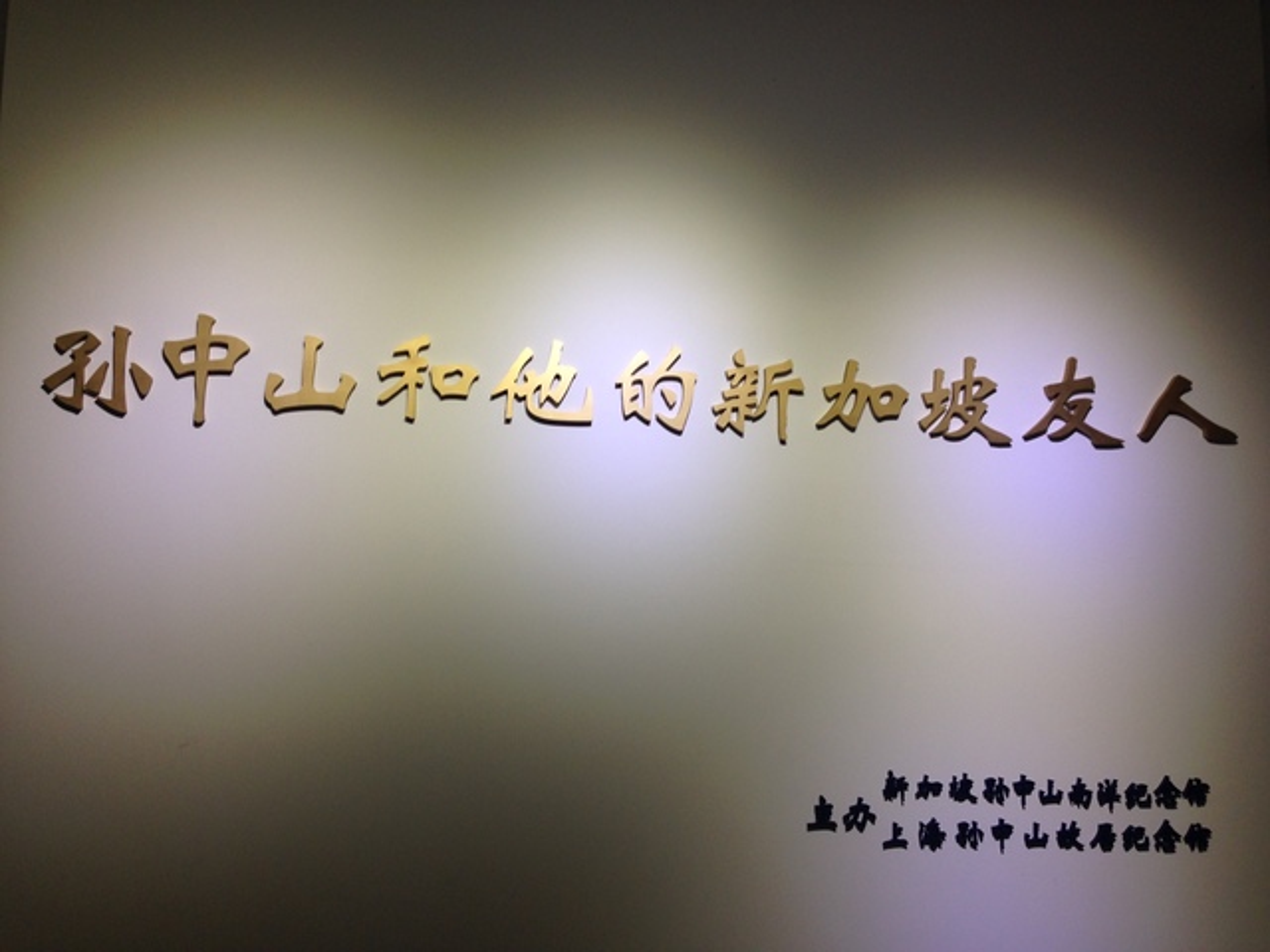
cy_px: 476
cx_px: 635
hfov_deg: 55.4
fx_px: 1211
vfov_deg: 42.9
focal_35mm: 33
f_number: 2.4
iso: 50
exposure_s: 1/20
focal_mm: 4.12
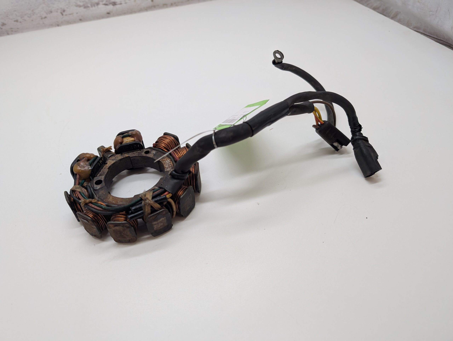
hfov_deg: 71.5
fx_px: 315
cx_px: 226
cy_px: 170
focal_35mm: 24
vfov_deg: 56.9
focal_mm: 6.9
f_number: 1.68
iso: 123
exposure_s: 1/125
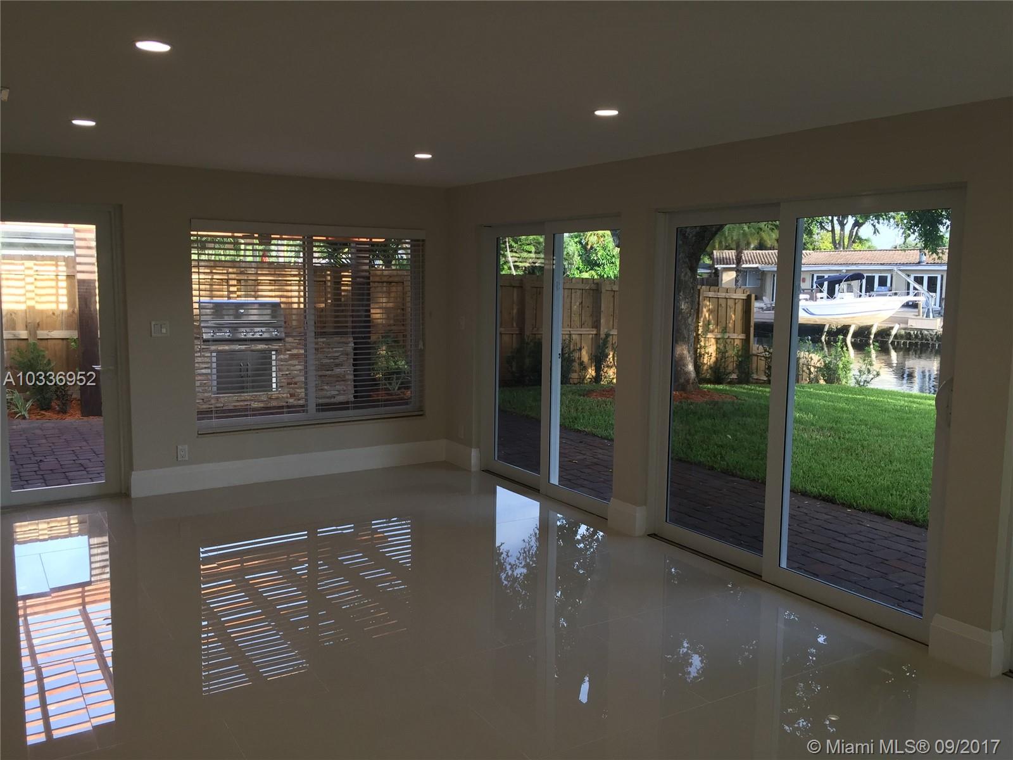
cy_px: 380
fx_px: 849
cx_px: 506
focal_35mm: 29
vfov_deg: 48.2
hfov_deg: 61.7
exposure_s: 1/120
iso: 50
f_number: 2.2
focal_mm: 4.15
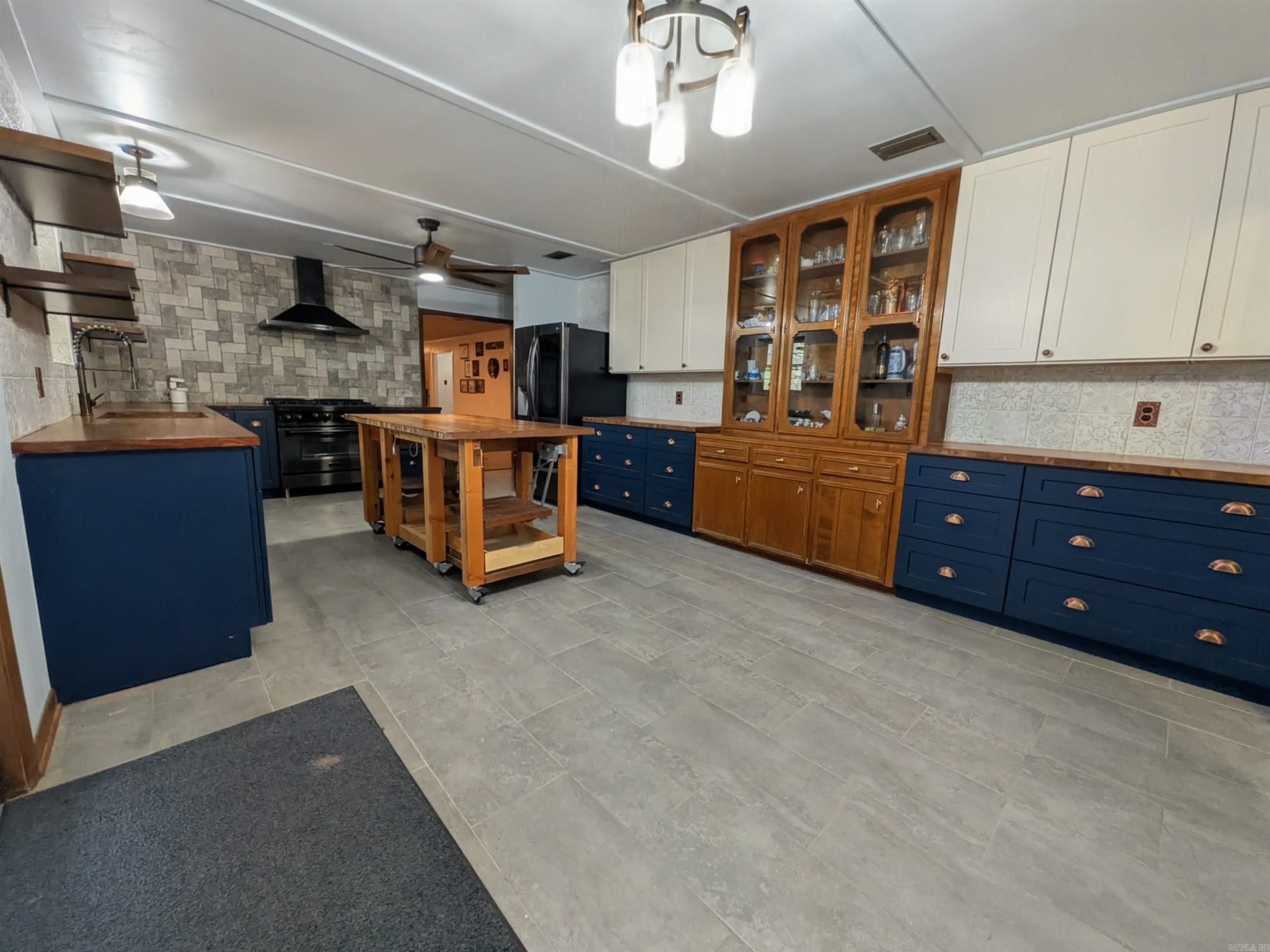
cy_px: 476
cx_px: 635
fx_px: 514
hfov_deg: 102.1
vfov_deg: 85.7
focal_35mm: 14
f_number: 2.2
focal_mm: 1.85
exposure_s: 1/40
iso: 118
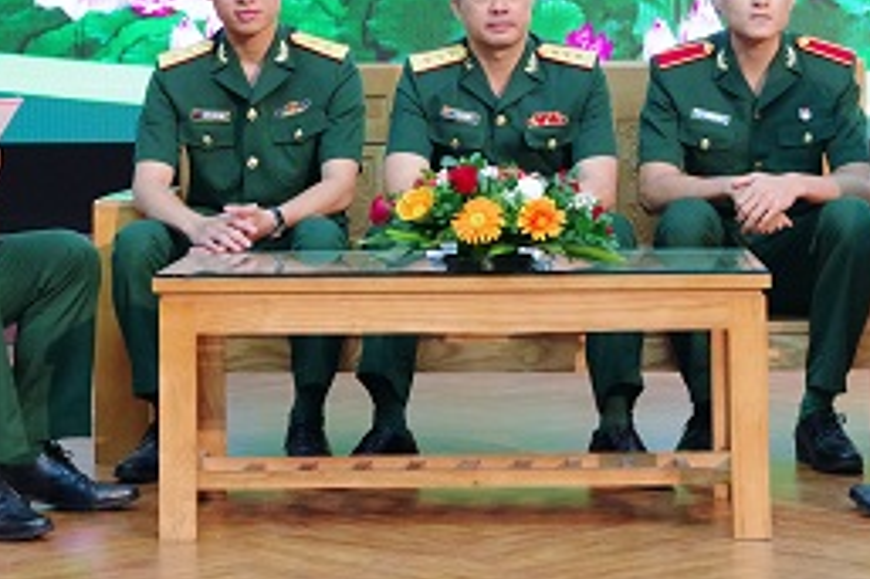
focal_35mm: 124
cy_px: -42
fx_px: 2995
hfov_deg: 16.5
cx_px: 494
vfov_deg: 10.9
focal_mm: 36
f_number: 5.6
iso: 3200
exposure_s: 1/80
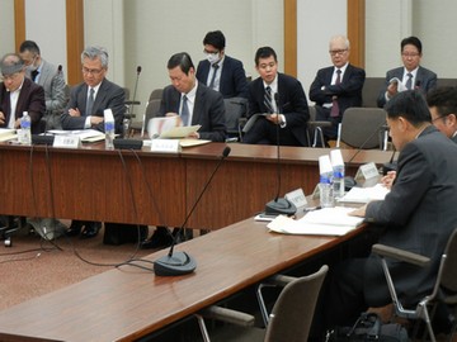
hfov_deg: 25.3
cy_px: 171
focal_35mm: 77
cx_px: 228
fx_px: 1017
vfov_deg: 19.1
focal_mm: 13.9
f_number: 4.3
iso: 217
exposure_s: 1/30
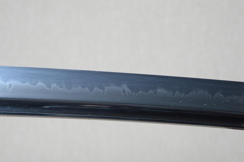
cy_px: 81
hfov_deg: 19.5
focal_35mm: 105
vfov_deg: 13.0
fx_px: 711
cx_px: 122
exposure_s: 1/2
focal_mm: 70
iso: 400
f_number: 11
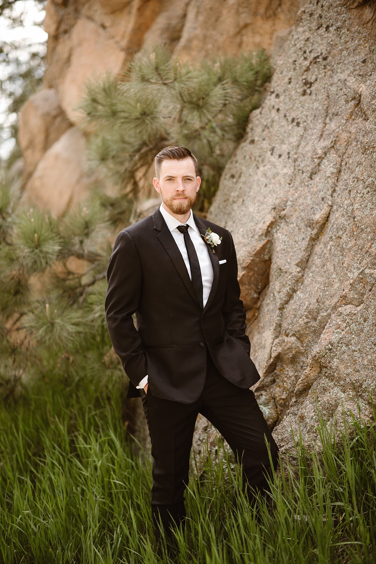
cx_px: 188
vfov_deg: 23.9
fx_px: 1330
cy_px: 282
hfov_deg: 16.1
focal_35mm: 85
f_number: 1.8
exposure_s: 1/1000
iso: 200
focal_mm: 85
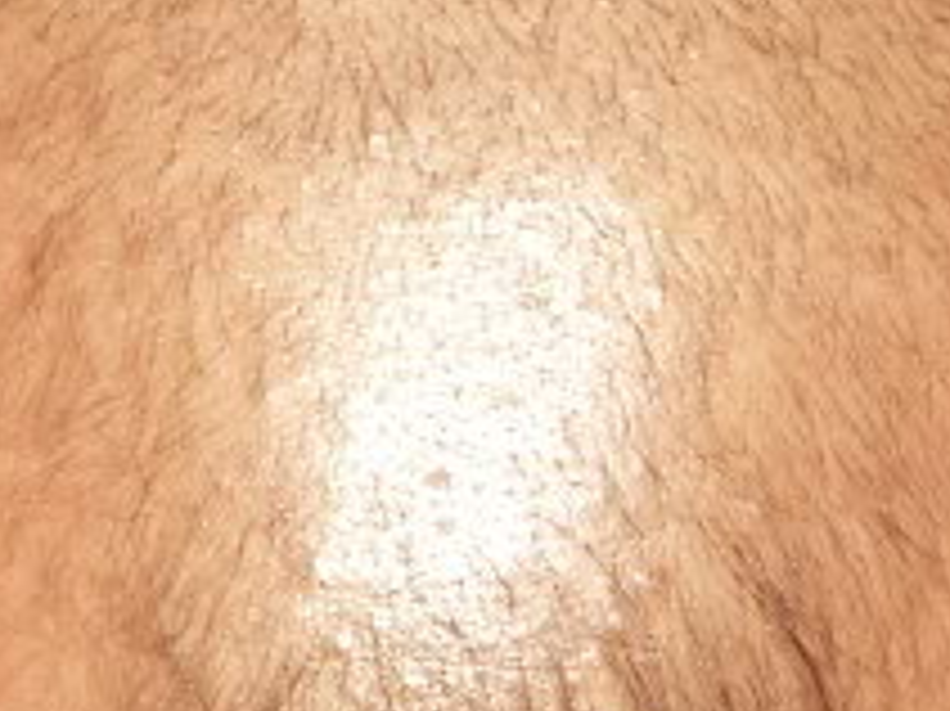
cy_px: 279
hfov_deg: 13.4
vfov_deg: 10.4
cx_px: -239
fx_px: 3922
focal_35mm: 143
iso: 50
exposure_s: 1/40
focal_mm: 7.7
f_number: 7.1
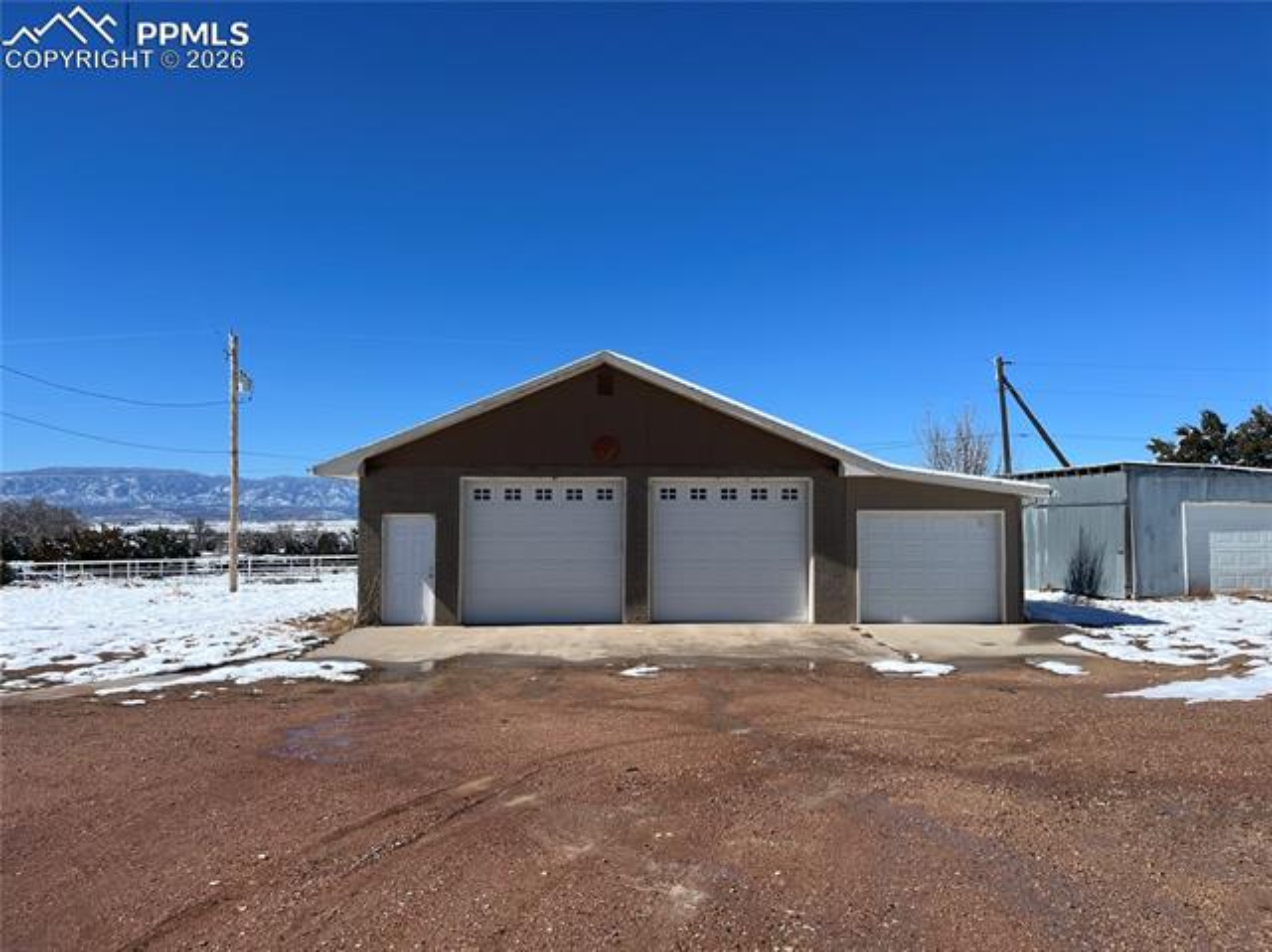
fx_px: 955
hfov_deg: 67.3
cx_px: 636
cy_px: 476
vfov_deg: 53.0
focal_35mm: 26
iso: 50
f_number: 1.6
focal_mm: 5.1
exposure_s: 1/6173
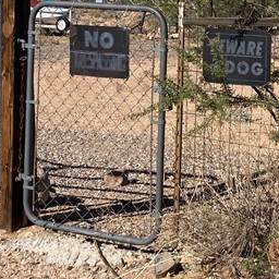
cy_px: -10
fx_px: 903
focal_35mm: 99
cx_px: 220
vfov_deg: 17.1
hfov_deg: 17.4
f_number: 1.8
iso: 20
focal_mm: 3.99
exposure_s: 1/2857
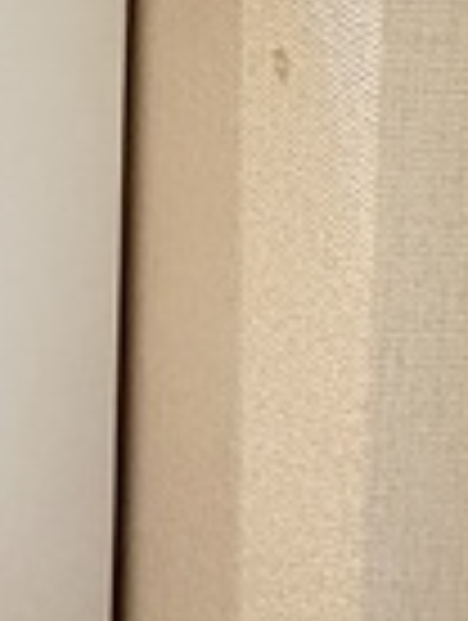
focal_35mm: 71
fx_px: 1276
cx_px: -506
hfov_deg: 15.7
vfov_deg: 20.6
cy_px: -446
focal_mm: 2.22
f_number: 2.2
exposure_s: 1/60
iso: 320
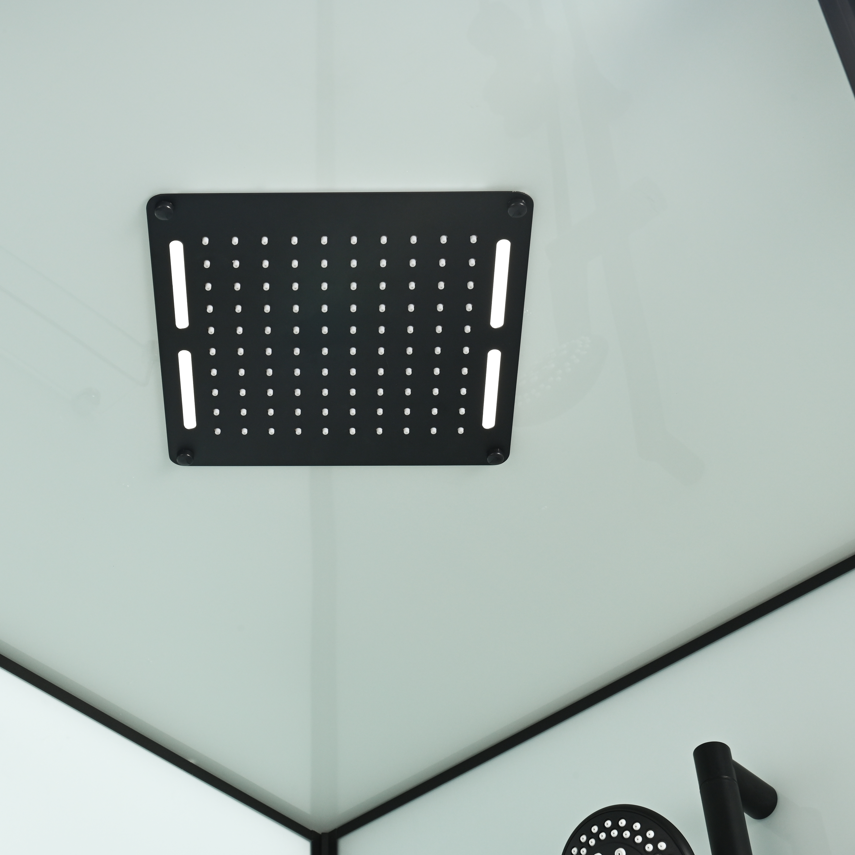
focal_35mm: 62
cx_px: 263
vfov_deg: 27.7
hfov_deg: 27.5
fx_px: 1733
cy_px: 427
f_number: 13
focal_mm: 48
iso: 400
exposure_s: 1/25
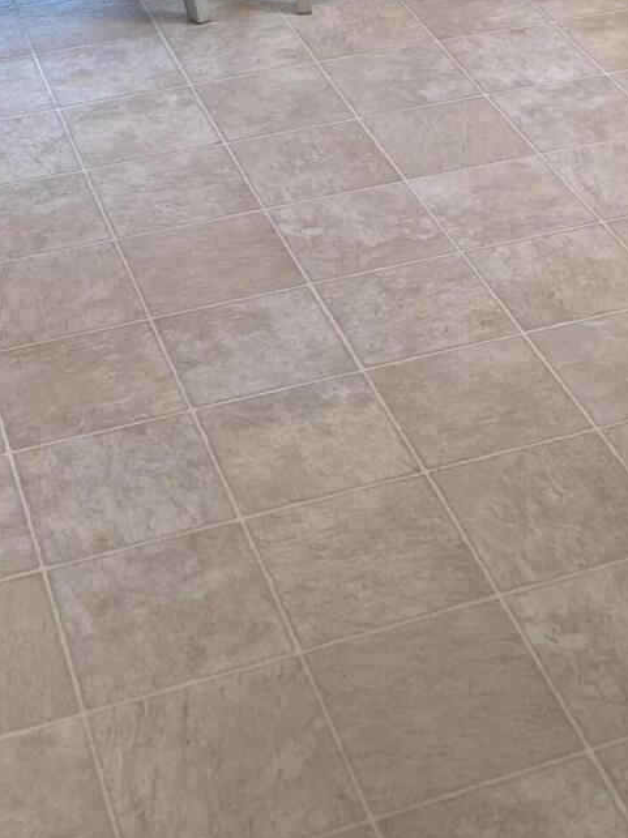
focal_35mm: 81
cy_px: -442
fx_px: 1961
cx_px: 424
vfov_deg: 20.4
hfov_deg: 18.1
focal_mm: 4.25
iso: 64
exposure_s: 1/120
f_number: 1.8
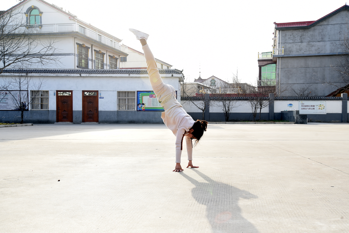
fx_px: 388
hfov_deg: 48.4
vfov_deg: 33.4
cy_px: 116
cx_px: 174
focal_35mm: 40
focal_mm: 40
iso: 500
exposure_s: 1/320
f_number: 7.1
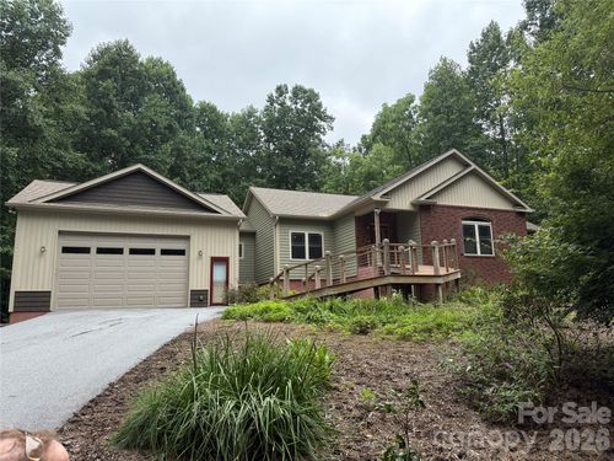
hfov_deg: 71.6
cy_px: 230
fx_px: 426
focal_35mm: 24
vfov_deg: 56.8
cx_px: 307
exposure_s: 1/2299
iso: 100
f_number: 1.78
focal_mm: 6.76
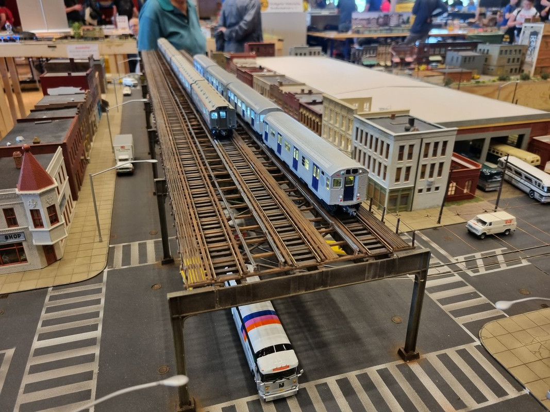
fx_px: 413
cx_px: 275
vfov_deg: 53.1
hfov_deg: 67.3
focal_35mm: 26
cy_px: 206
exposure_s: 1/50
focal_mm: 5.4
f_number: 1.8
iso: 200
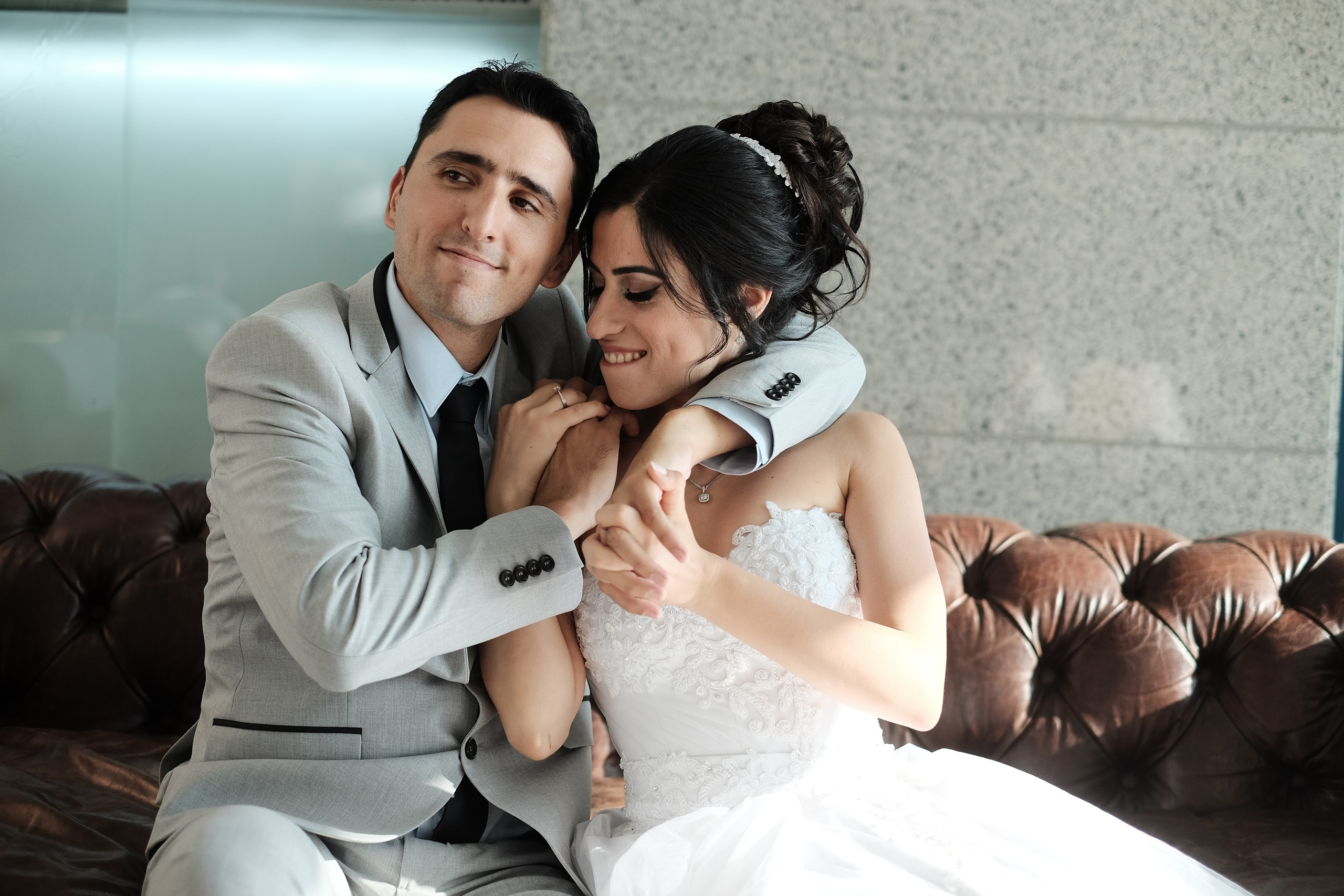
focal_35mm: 53
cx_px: 672
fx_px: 1979
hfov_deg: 37.5
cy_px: 448
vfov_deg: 25.5
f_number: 2
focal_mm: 35
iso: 400
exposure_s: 1/500
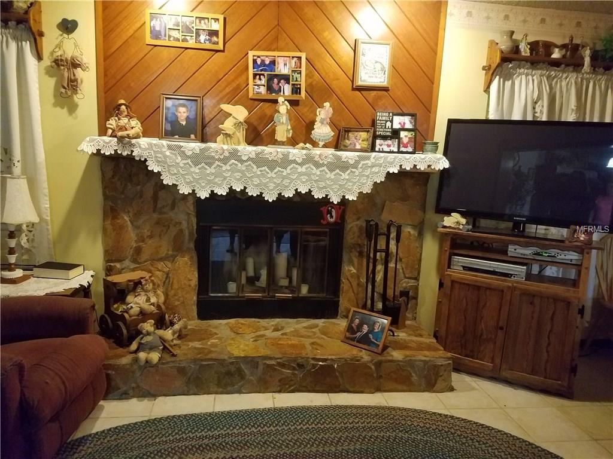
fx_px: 460
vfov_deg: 53.1
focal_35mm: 26
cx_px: 306
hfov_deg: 67.3
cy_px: 230
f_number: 1.7
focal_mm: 4.2
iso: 800
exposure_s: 1/60
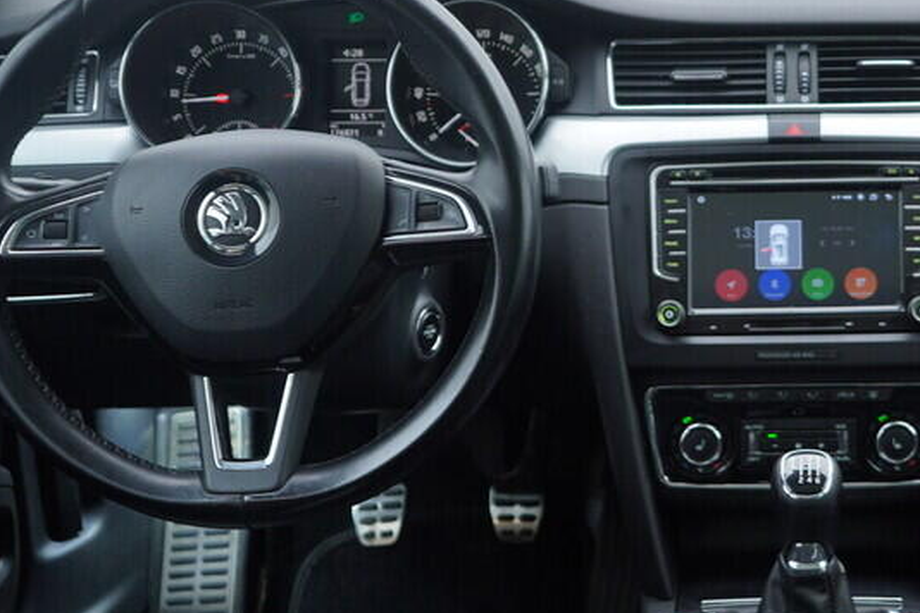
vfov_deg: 19.7
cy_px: 206
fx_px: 1763
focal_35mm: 69
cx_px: 782
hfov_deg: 28.4
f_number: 2.8
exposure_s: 1/40
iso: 125
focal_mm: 24
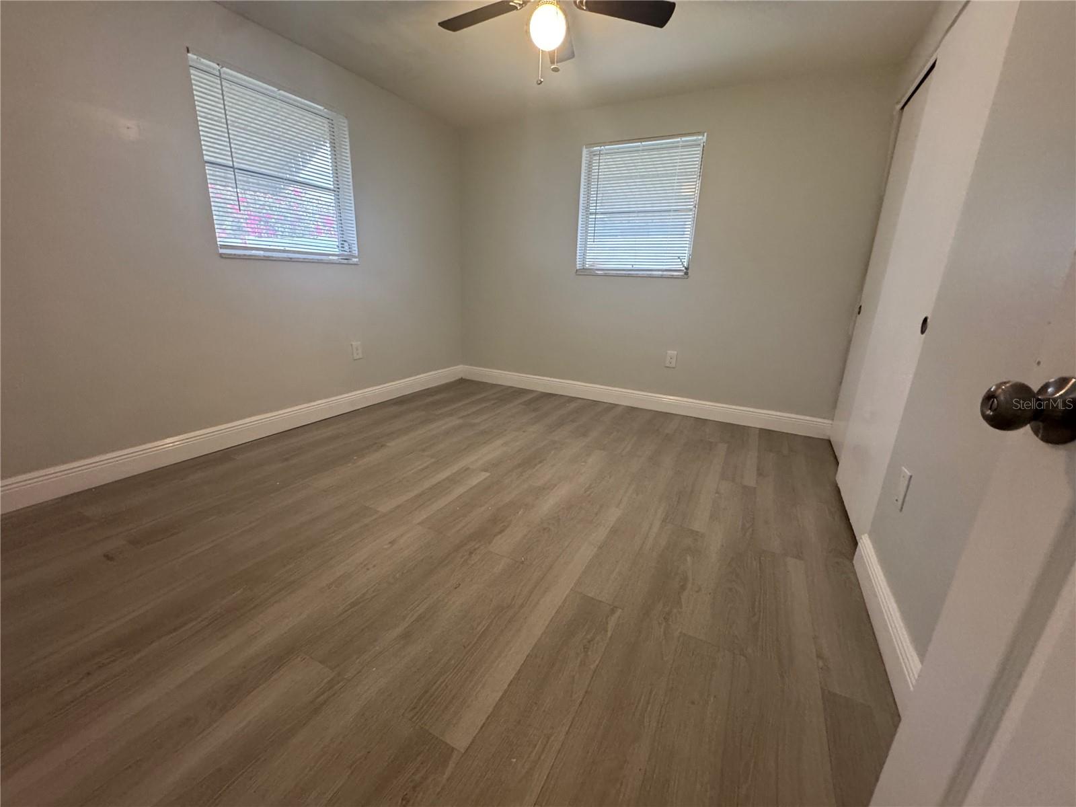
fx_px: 435
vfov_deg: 85.7
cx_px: 538
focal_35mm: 14
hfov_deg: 102.1
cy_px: 404
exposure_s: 1/60
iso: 400
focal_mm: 2.22
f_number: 2.2
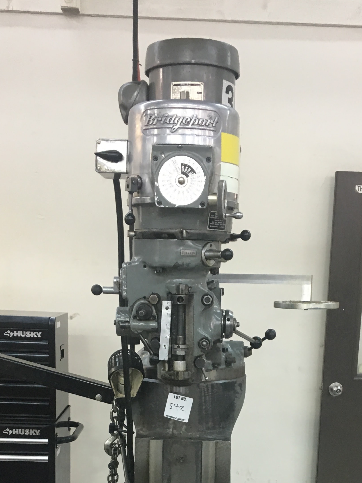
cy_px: 429
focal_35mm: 54
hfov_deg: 27.0
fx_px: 753
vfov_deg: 33.7
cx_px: 208
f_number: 2.2
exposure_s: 1/30
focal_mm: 4.15
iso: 100
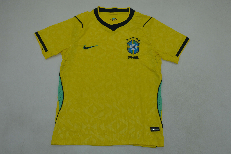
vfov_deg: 36.8
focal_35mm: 36
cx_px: 116
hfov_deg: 53.2
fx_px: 231
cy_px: 77
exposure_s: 1/200
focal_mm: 24
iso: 400
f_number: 14
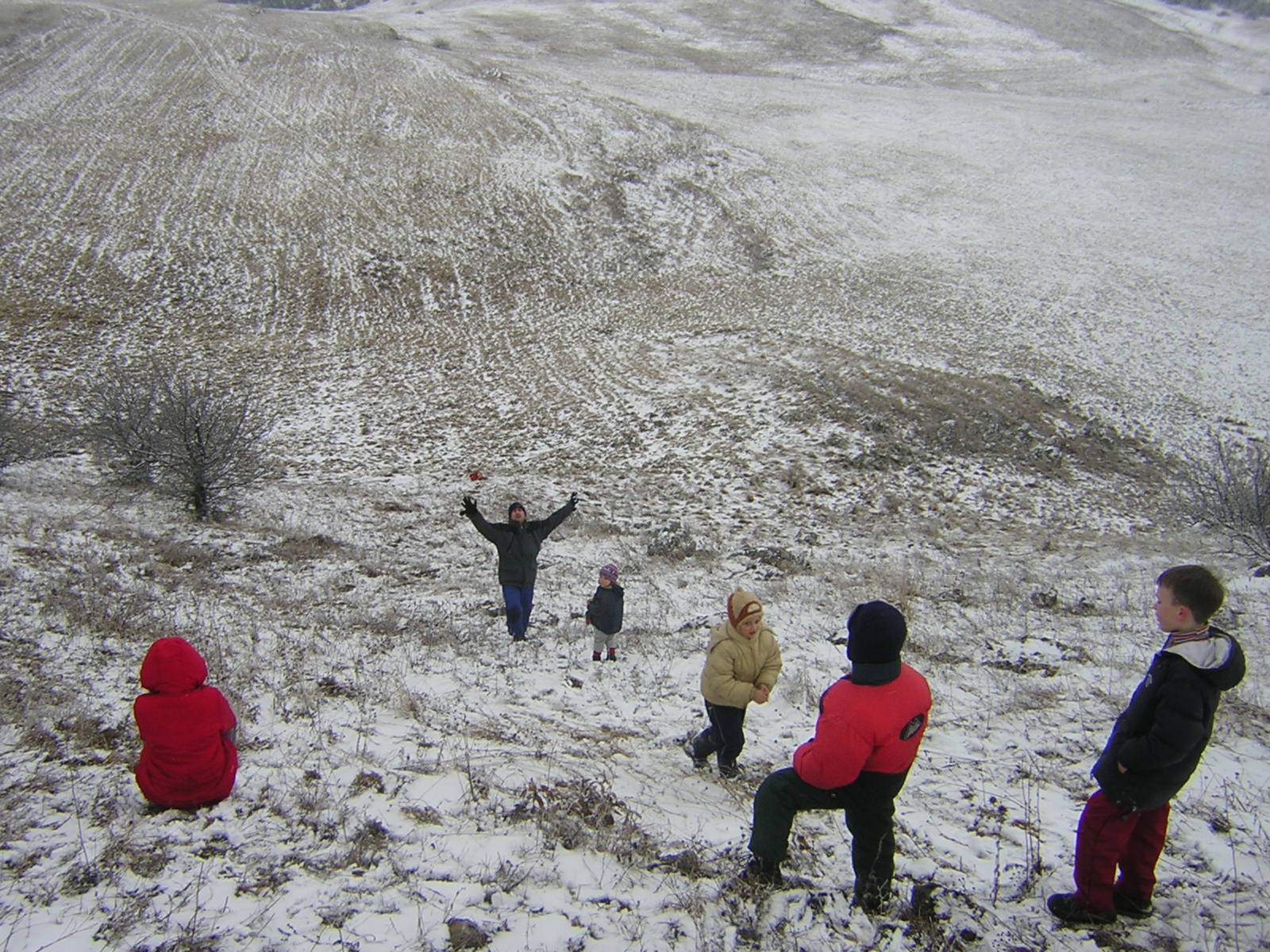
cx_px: 635
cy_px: 476
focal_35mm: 36
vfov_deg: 39.7
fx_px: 1321
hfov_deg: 51.4
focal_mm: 4.7
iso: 100
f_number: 5.2
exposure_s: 1/162
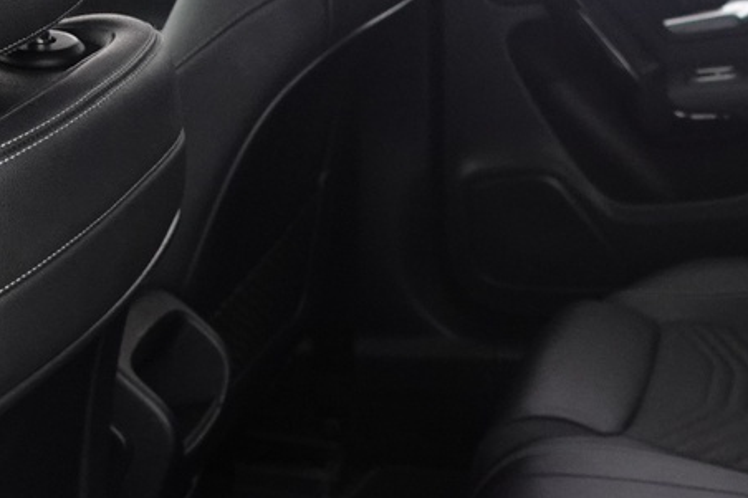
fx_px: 1786
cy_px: 559
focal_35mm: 86
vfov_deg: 15.4
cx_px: 741
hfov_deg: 22.8
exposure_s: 1/25
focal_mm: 9.4
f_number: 1.8
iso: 800
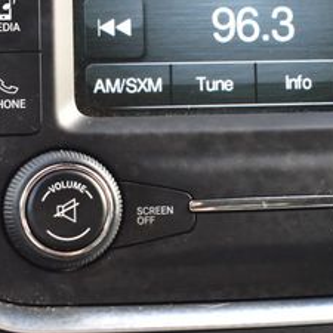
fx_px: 1502
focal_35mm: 138
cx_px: 258
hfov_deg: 12.6
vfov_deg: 12.6
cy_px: 53
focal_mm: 38
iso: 400
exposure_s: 1/25
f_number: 7.1
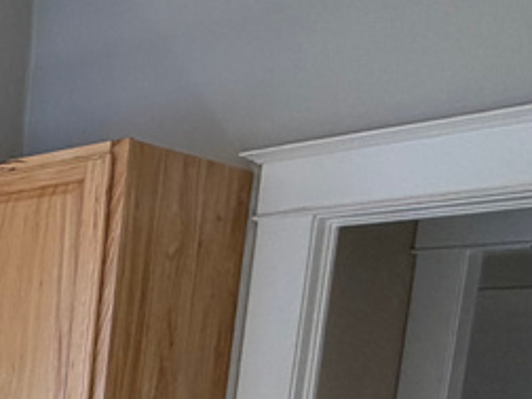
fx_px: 876
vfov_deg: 23.4
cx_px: -426
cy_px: 486
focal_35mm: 57
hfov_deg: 21.6
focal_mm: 2.22
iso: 100
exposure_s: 1/121
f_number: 2.2
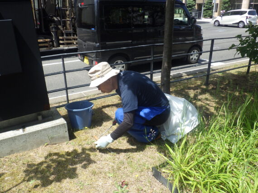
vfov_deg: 49.8
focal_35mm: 28
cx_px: 129
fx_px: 209
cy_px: 96
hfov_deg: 63.4
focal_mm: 5
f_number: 4.2
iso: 125
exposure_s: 1/400
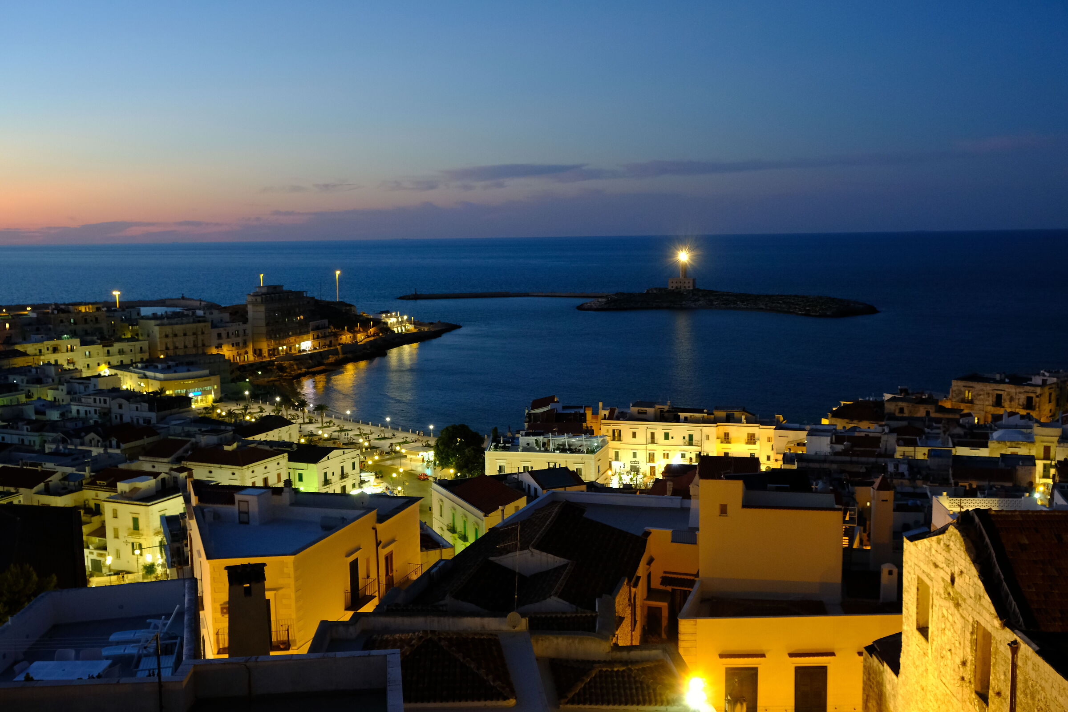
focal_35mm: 35
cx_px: 534
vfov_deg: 37.9
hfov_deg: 54.4
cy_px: 356
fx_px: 1038
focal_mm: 23.3
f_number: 5.6
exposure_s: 1/5
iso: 1600
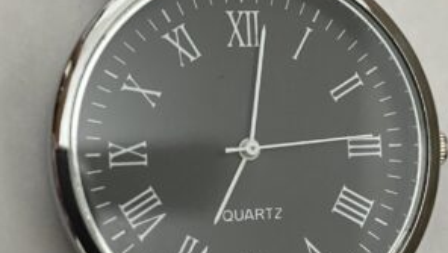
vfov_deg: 24.3
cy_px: 178
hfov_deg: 41.9
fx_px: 582
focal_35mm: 49
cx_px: 188
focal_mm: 4.25
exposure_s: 1/25
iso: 500
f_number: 1.8
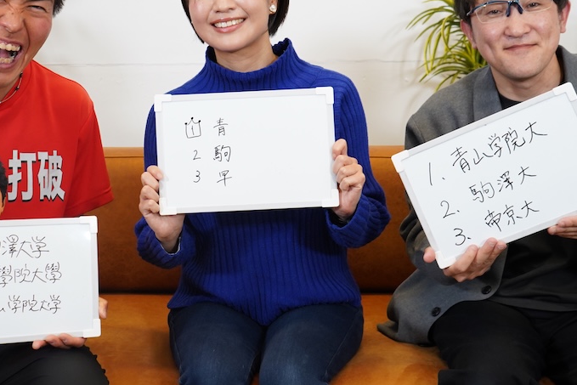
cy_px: 142
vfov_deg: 25.4
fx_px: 850
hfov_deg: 37.4
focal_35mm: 53
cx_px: 244
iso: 2000
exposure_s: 1/100
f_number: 5
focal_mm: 30
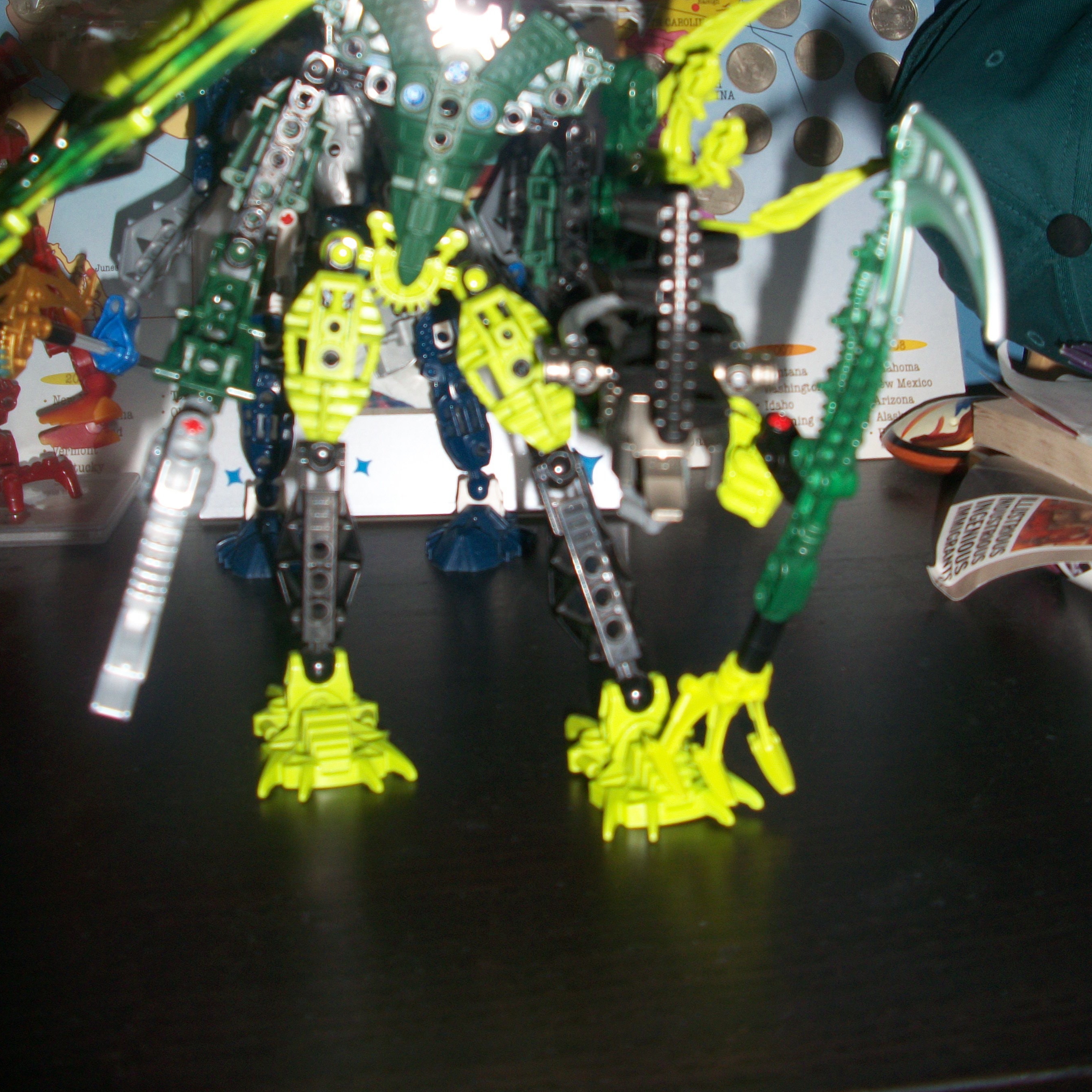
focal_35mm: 42
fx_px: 1499
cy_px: 374
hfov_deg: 40.0
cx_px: 551
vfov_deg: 39.6
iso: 80
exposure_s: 1/30
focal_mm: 6.3
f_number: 3.1
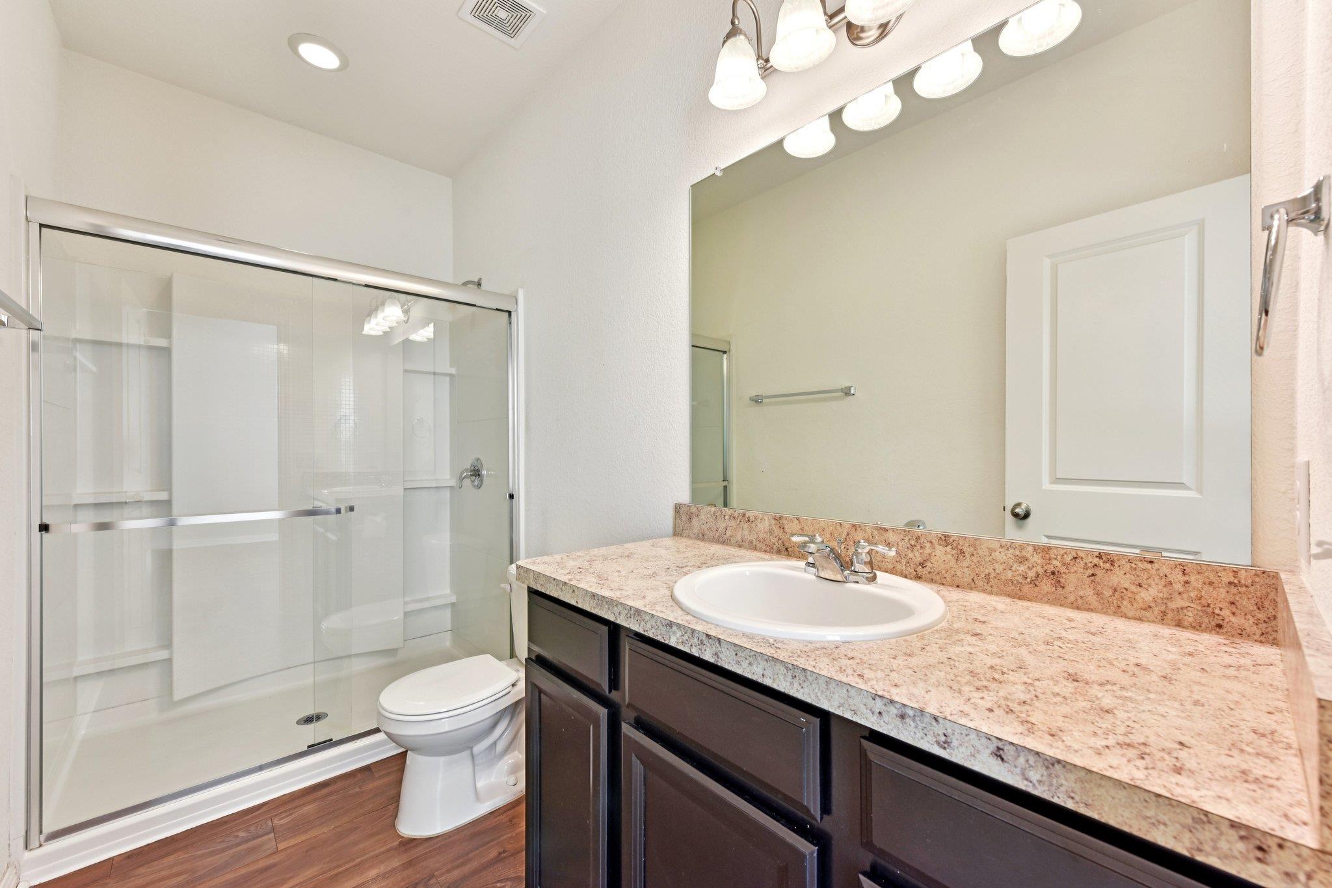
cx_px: 666
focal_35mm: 14
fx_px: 518
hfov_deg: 104.3
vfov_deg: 81.2
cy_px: 444
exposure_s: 1/15
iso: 200
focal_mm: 14
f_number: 8
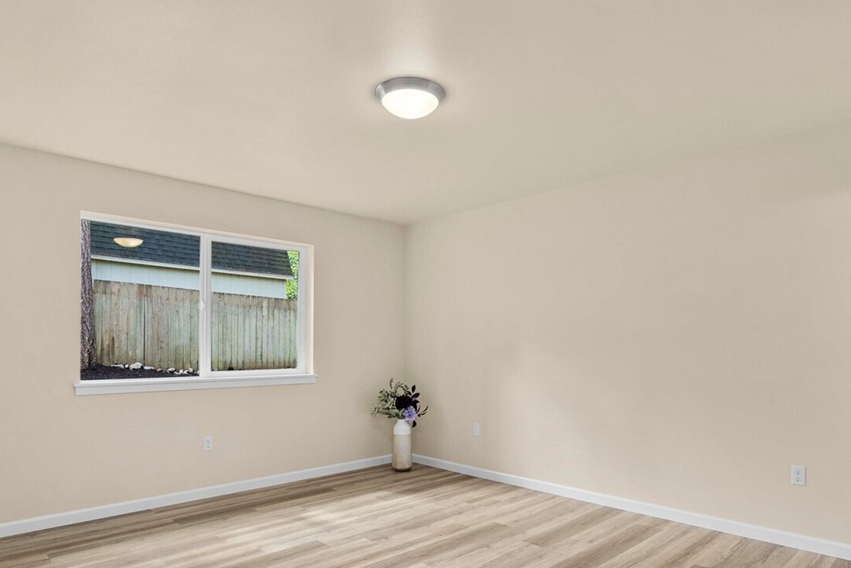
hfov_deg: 78.5
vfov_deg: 56.4
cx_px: 446
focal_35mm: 22
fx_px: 520
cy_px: 363
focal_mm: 15
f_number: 7.1
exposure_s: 1/60
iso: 160
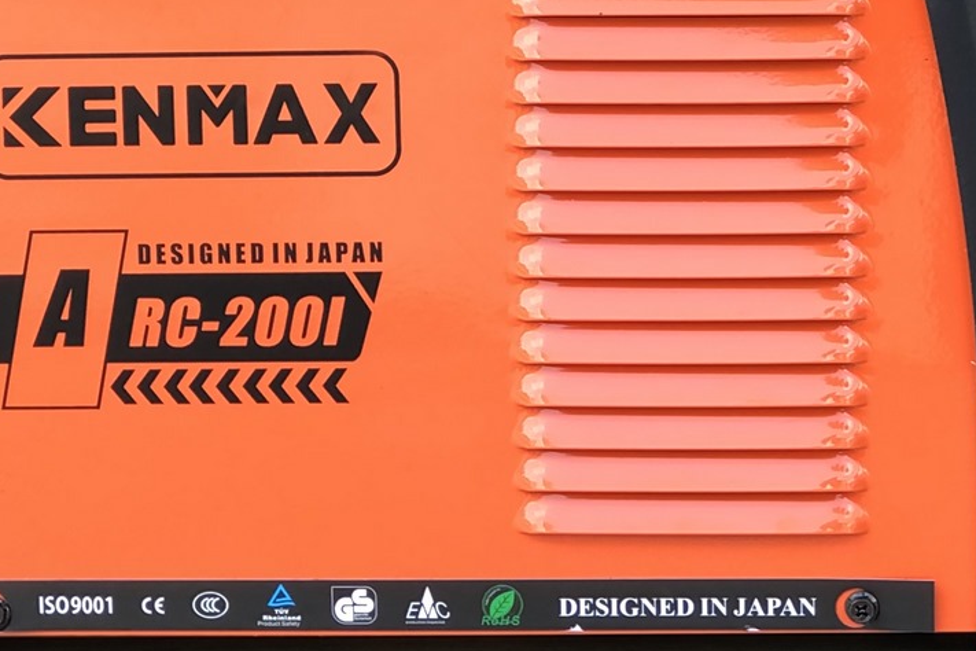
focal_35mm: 168
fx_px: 4554
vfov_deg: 8.1
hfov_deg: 12.2
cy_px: -52
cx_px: 615
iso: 20
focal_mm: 6.6
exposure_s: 1/60
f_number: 2.8
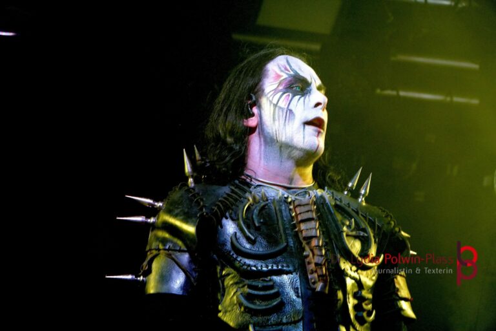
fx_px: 1405
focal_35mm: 102
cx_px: 248
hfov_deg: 20.0
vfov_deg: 13.4
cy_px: 166
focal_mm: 68
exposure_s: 1/125
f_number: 5
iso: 3200
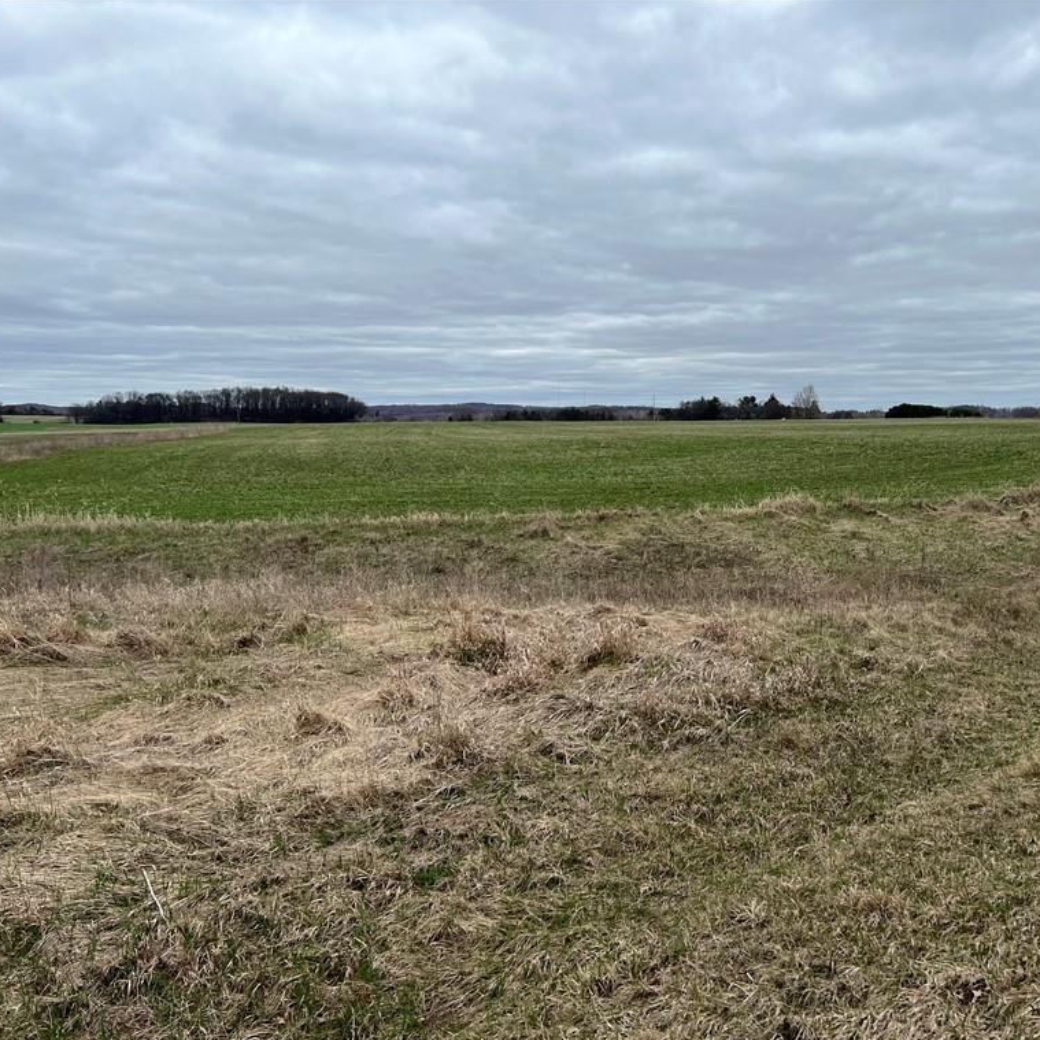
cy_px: 523
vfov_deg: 52.5
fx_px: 1054
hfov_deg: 51.9
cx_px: 660
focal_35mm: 31
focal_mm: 5.7
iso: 50
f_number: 1.5
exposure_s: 1/2165
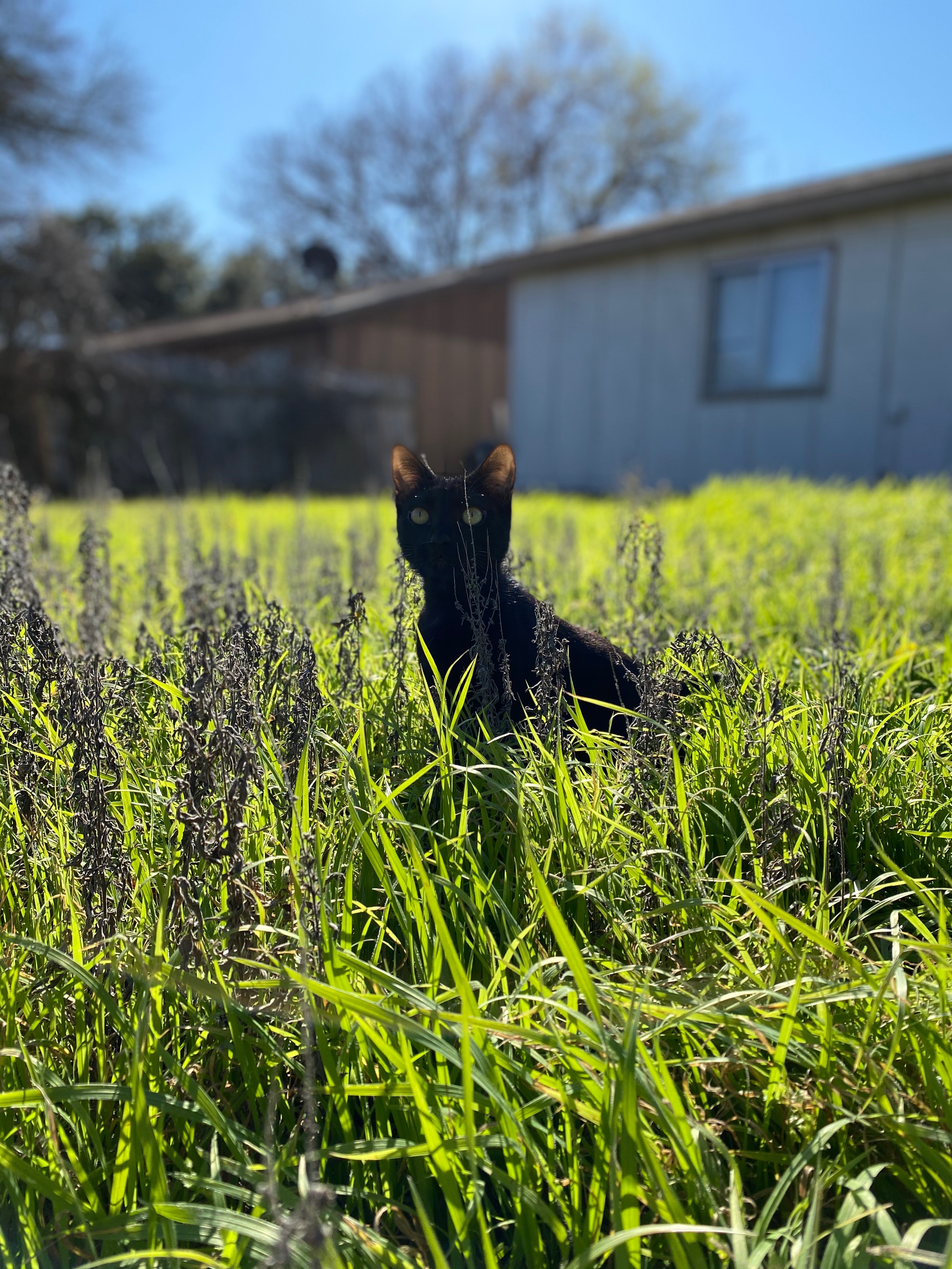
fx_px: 953
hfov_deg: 53.1
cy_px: 634
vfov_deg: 67.3
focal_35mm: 26
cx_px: 476
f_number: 1.8
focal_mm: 4.25
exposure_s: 1/1730
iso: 32
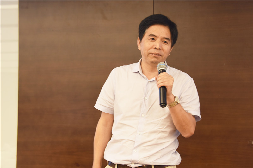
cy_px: 84
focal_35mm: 68
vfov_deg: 20.0
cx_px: 126
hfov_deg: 29.7
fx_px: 478
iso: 800
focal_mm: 68
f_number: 4.8
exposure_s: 1/25
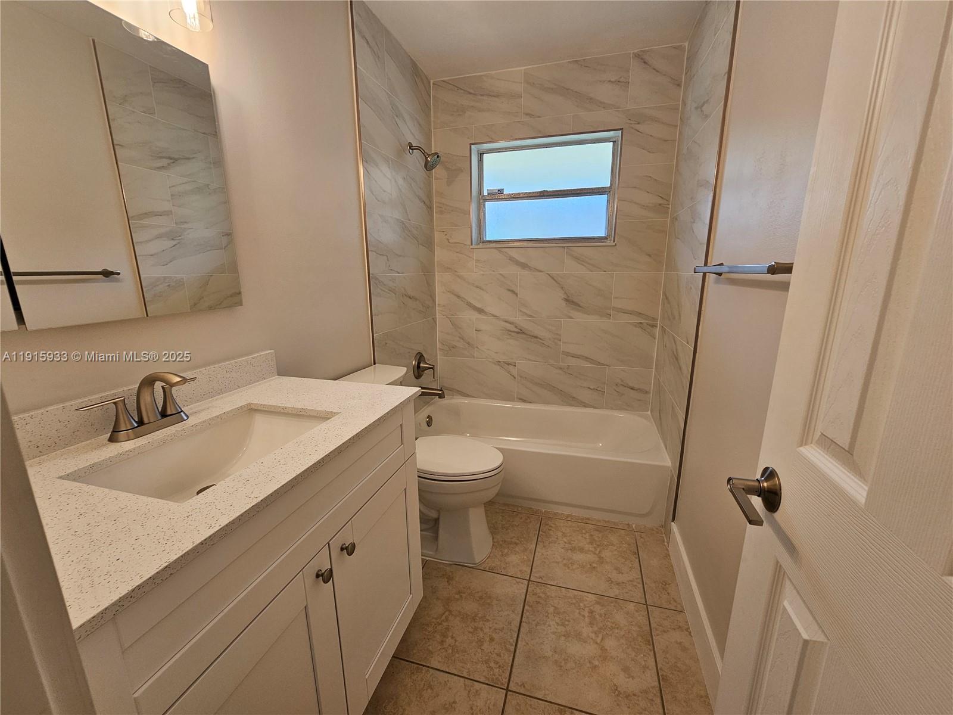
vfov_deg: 89.9
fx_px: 358
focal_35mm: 13
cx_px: 476
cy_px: 358
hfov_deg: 106.2
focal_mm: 2.2
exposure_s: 1/60
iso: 64
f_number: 2.2
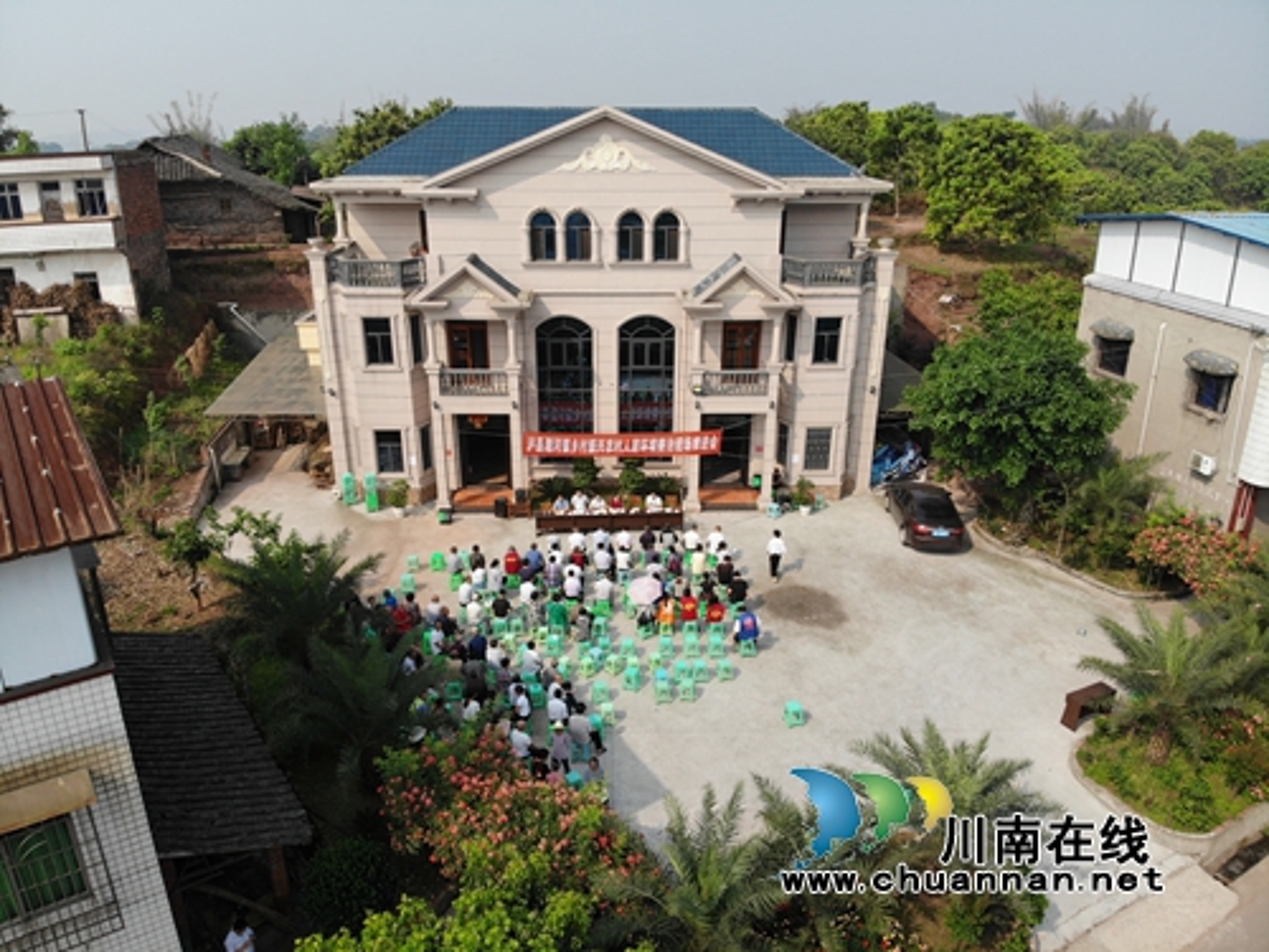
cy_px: 476
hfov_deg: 71.6
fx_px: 880
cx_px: 634
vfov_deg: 56.8
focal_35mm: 24
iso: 100
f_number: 2.8
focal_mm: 4.5
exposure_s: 1/870
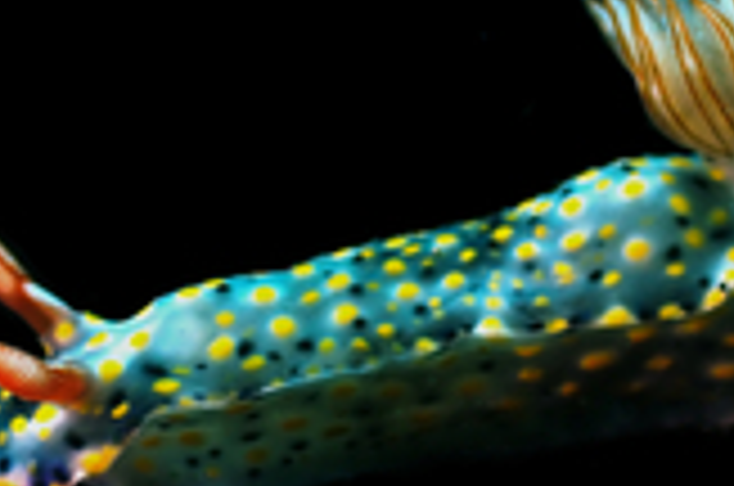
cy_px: 290
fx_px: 2116
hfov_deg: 19.4
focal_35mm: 104
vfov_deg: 13.1
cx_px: 617
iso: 125
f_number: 2.9
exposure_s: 1/160
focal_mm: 7.84
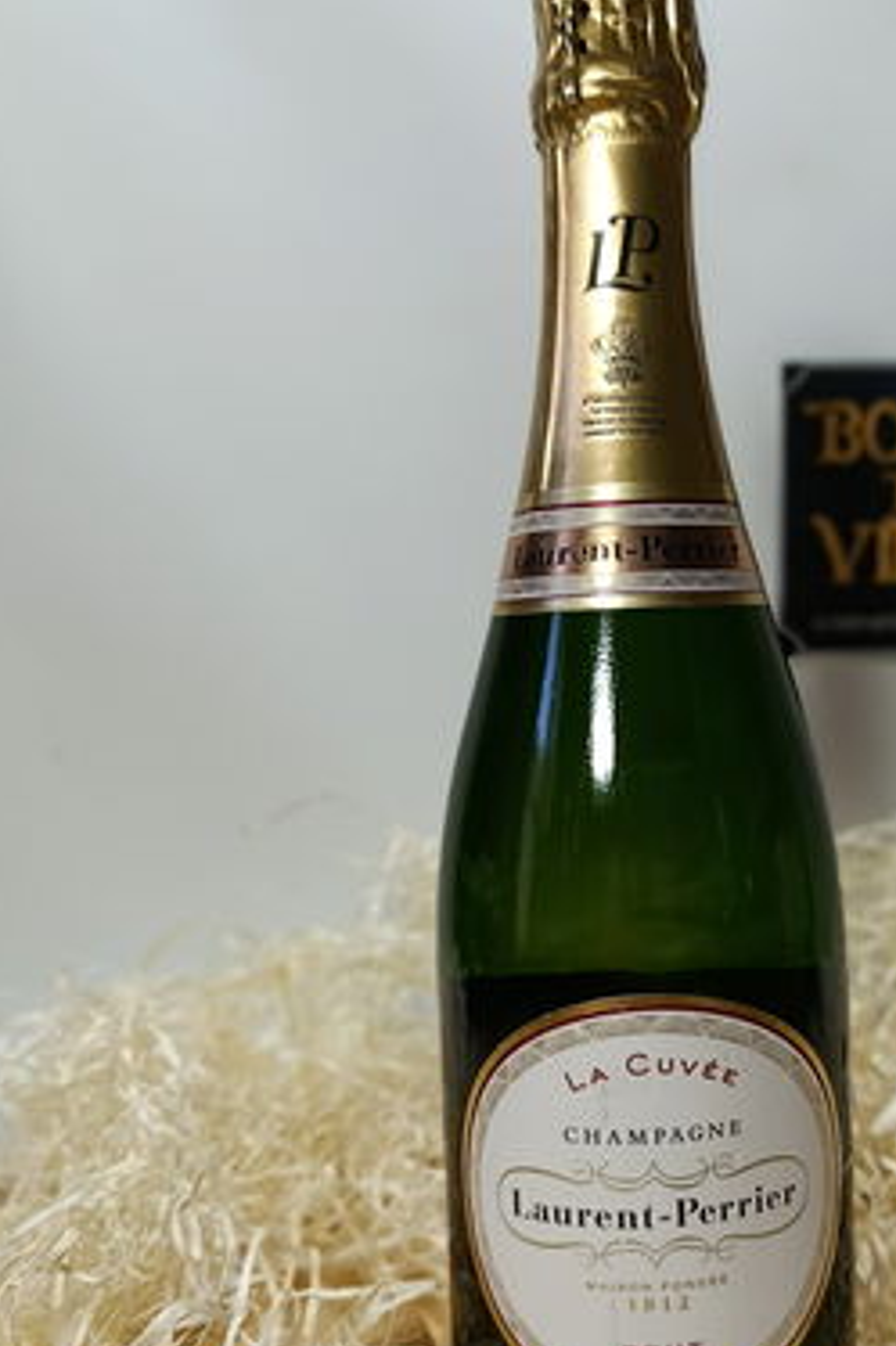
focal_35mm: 34
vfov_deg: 55.4
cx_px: 637
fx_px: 1270
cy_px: 801
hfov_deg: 38.2
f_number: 1.65
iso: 94
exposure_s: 1/100
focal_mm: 6.11
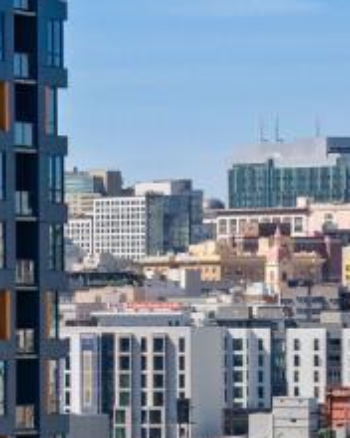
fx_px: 6034
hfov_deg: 3.2
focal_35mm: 466
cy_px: 721
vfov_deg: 4.1
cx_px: -1076
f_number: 2.8
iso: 200
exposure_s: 1/1600
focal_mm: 19.4
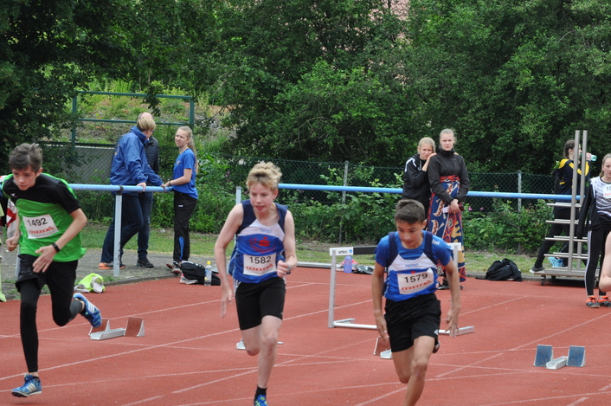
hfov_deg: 11.9
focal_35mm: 173
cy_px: 256
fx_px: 2927
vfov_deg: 7.9
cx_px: 363
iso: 560
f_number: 5.6
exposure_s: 1/1000
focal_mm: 85
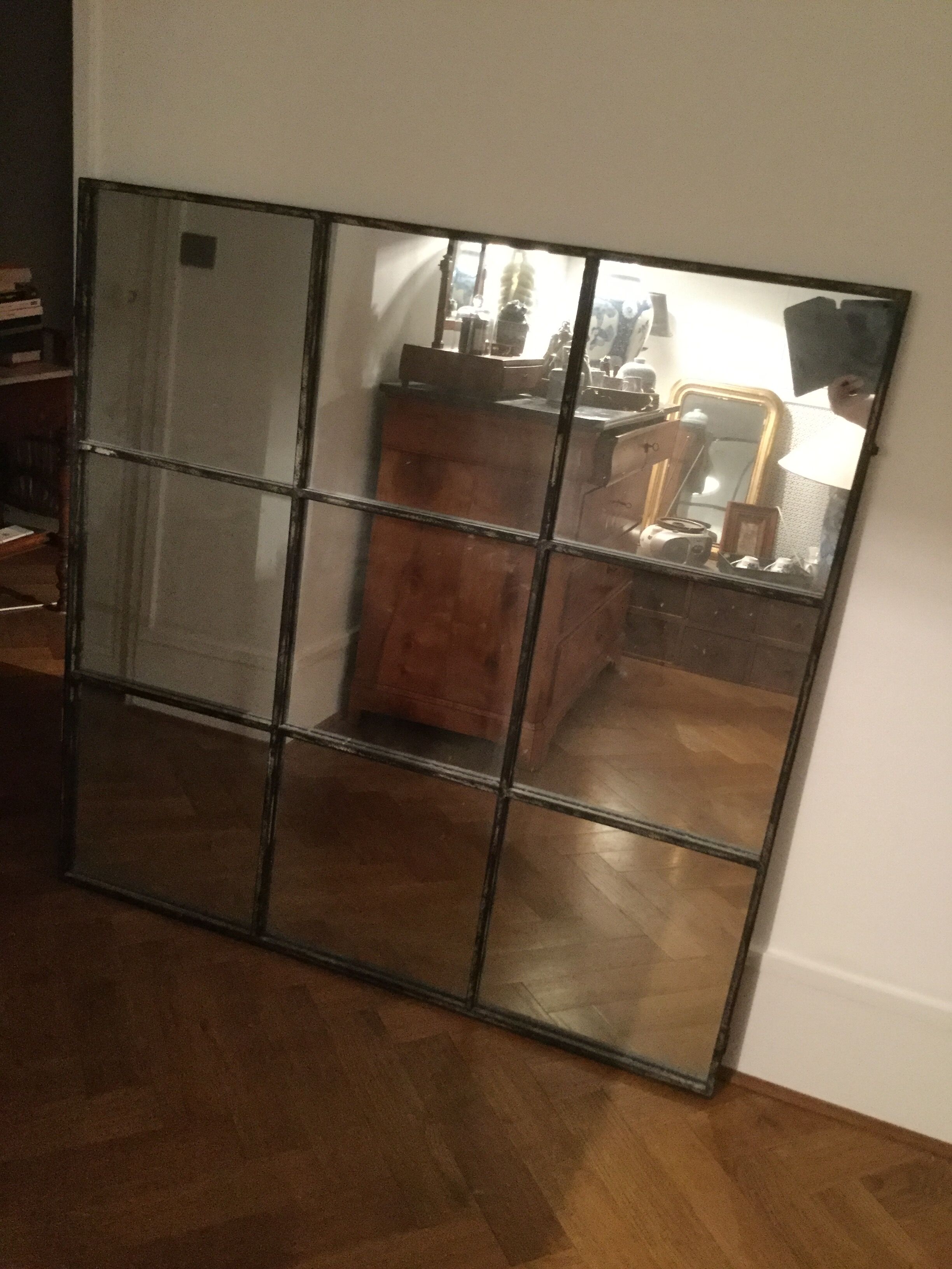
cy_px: 634
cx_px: 476
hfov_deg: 45.4
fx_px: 1137
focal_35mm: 31
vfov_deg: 58.4
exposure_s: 1/17
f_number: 2.4
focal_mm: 3.3
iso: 320
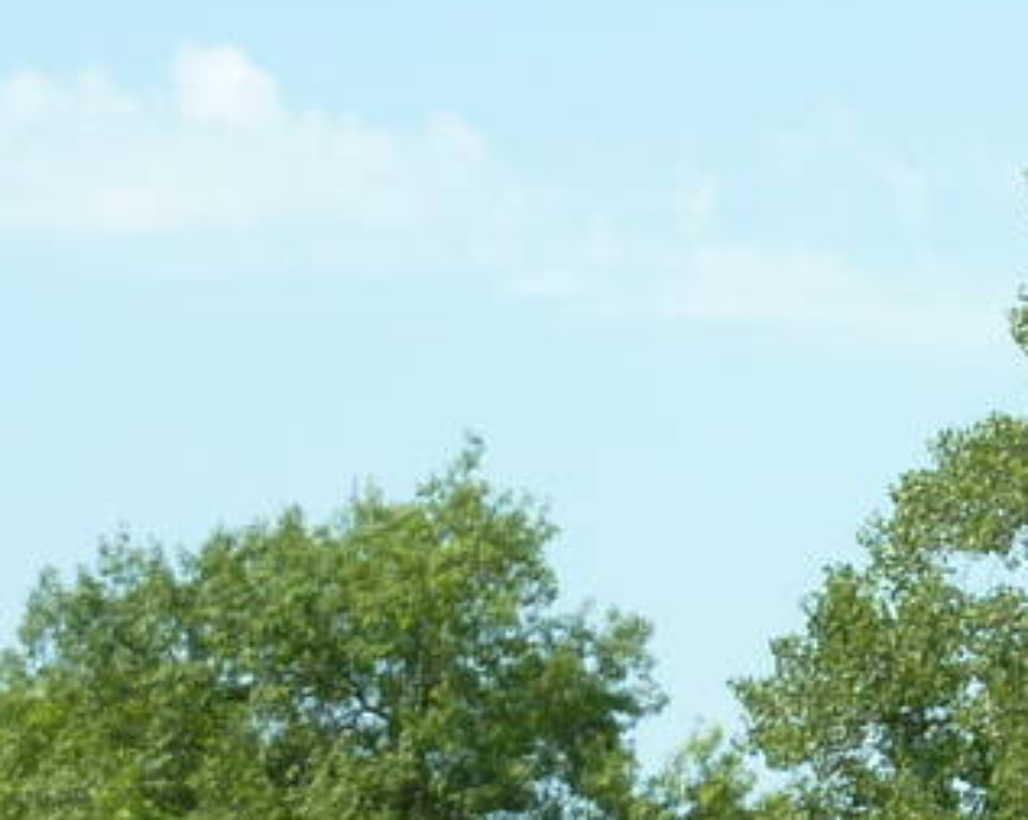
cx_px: 2361
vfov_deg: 4.3
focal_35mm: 355
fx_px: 10791
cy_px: 888
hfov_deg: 5.3
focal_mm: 11.9
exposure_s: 1/500
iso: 100
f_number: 4.1
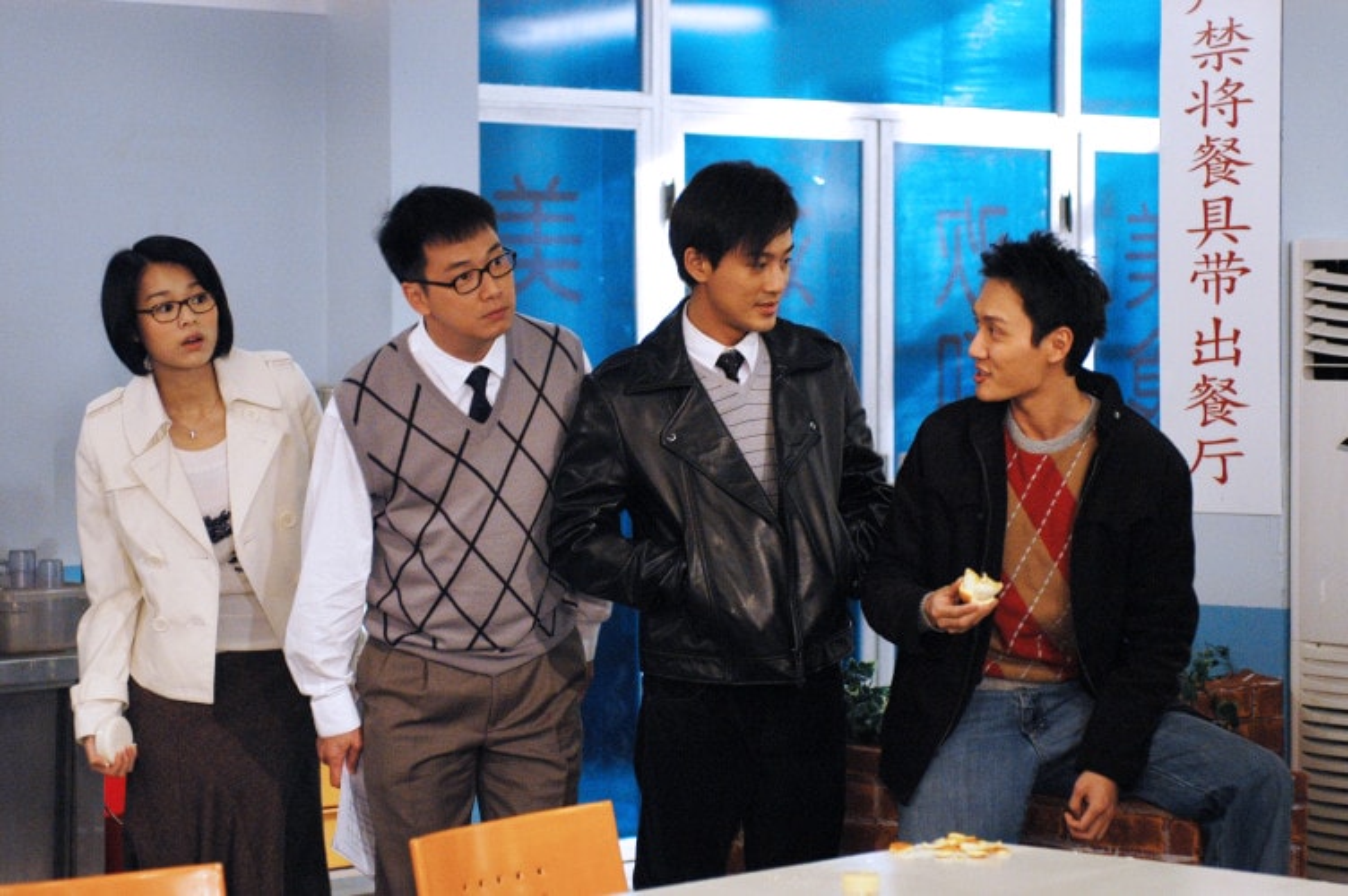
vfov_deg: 13.0
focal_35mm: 105
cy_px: 448
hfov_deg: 19.5
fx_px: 3928
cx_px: 674
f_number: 2.8
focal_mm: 70
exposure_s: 1/90
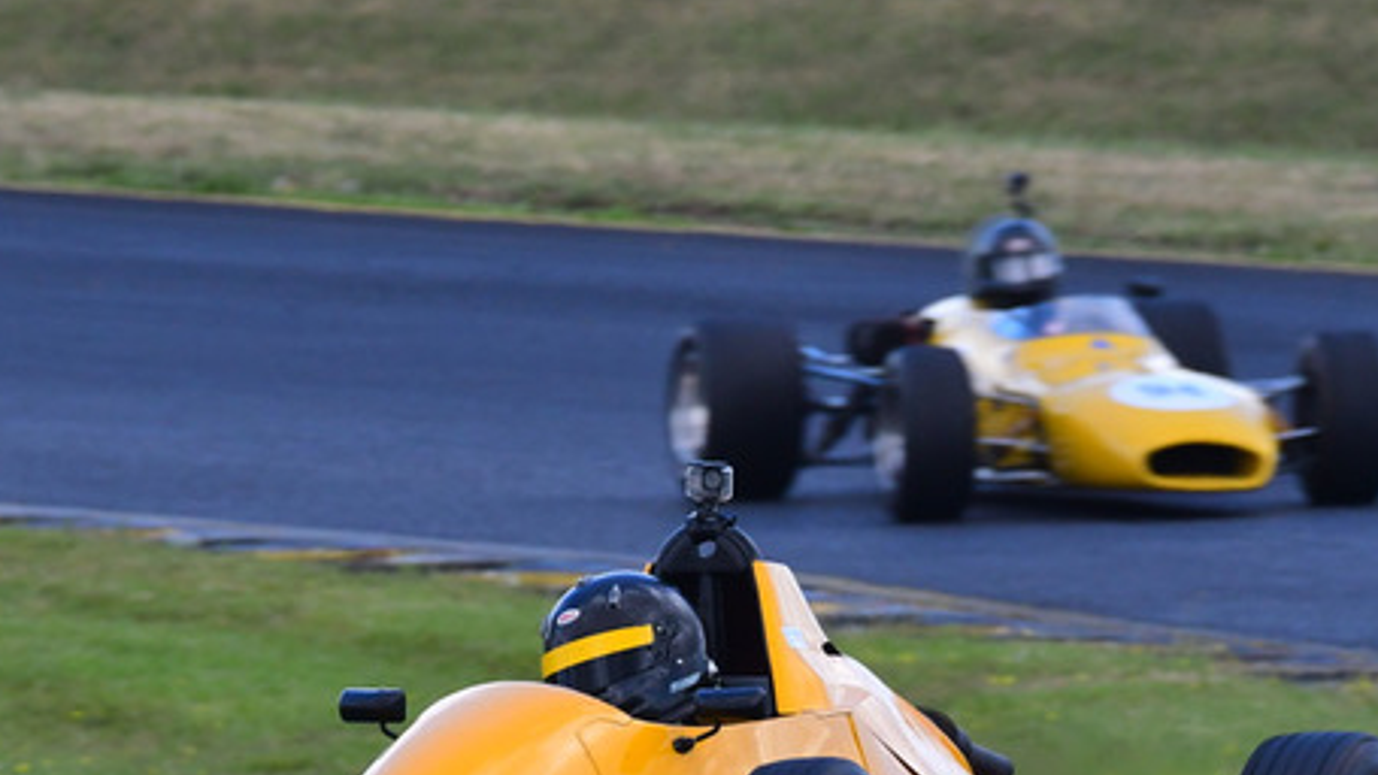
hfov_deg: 2.0
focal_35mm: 1079
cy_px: 527
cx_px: 803
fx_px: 39428
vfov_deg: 1.1
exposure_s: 1/640
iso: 1000
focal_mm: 390
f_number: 11
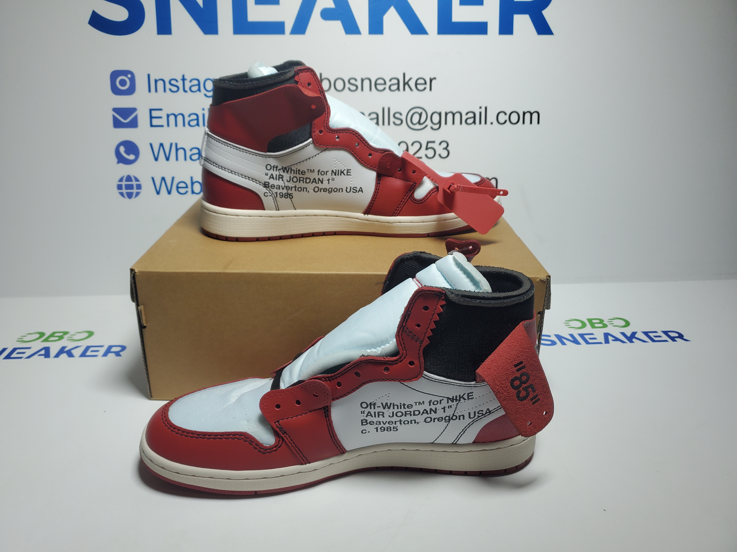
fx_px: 554
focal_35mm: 26
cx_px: 368
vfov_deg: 53.1
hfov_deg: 67.3
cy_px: 276
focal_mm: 4.3
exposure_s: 1/758
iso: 50
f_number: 1.5
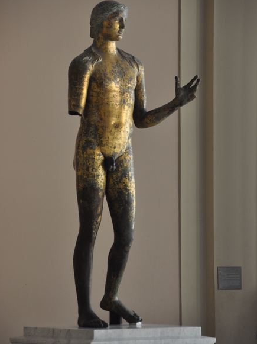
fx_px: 1952
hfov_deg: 7.5
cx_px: 128
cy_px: 172
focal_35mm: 197
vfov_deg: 10.0
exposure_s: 1/60
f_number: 5.3
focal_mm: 120
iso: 500
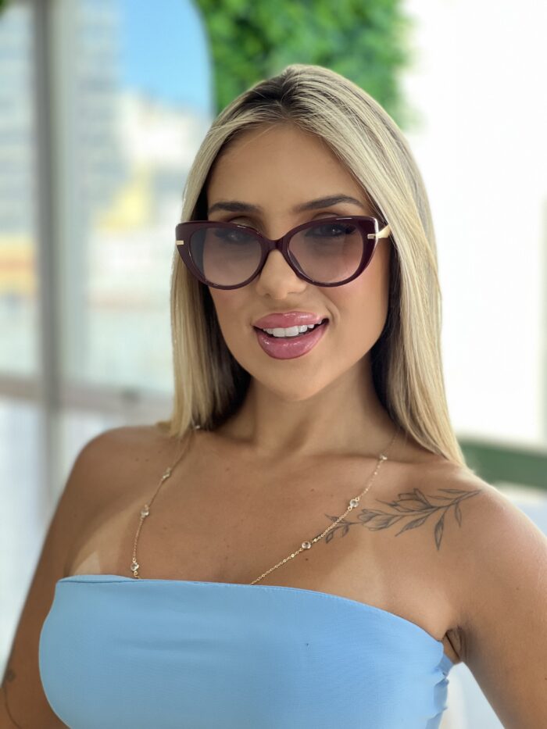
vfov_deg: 25.3
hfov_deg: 19.1
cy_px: 364
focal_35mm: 77
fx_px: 1622
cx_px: 274
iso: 250
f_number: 2.8
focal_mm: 9
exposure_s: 1/120
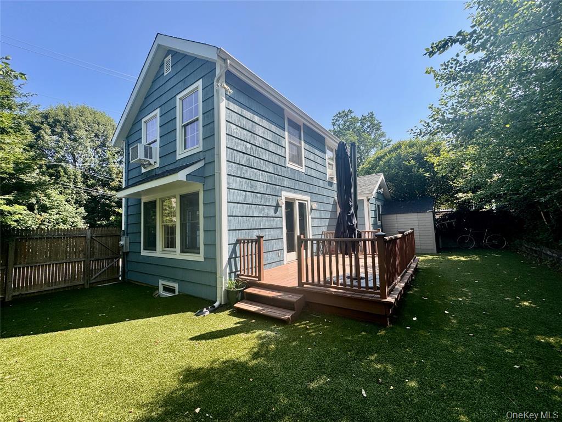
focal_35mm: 14
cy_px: 211
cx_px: 281
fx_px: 227
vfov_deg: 85.7
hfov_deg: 102.1
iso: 50
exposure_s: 1/756
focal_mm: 2.22
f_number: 2.2
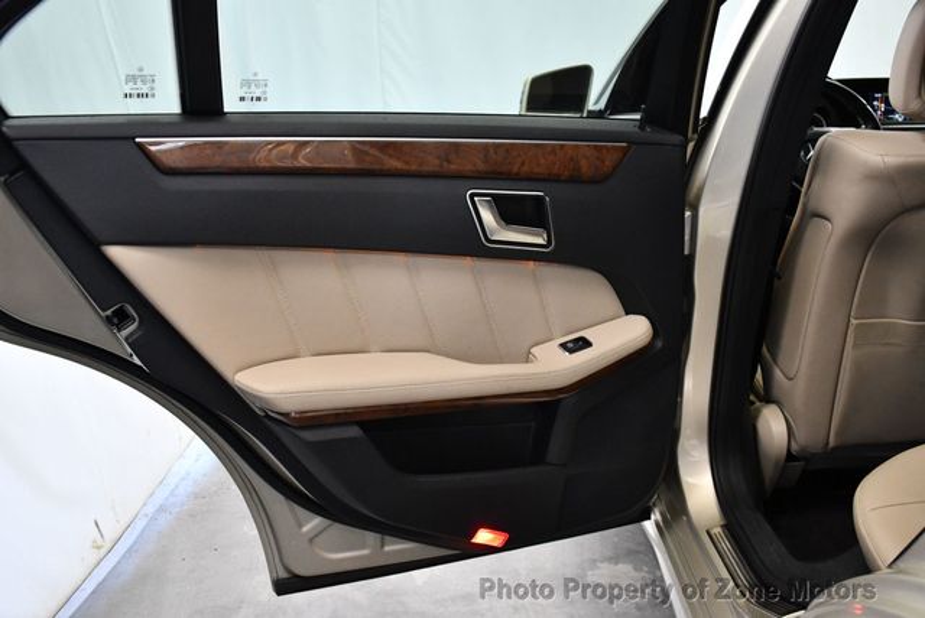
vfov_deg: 36.9
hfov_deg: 53.1
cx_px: 462
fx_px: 926
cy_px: 309
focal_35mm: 36
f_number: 3.5
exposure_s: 1/125
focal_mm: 18
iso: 1800
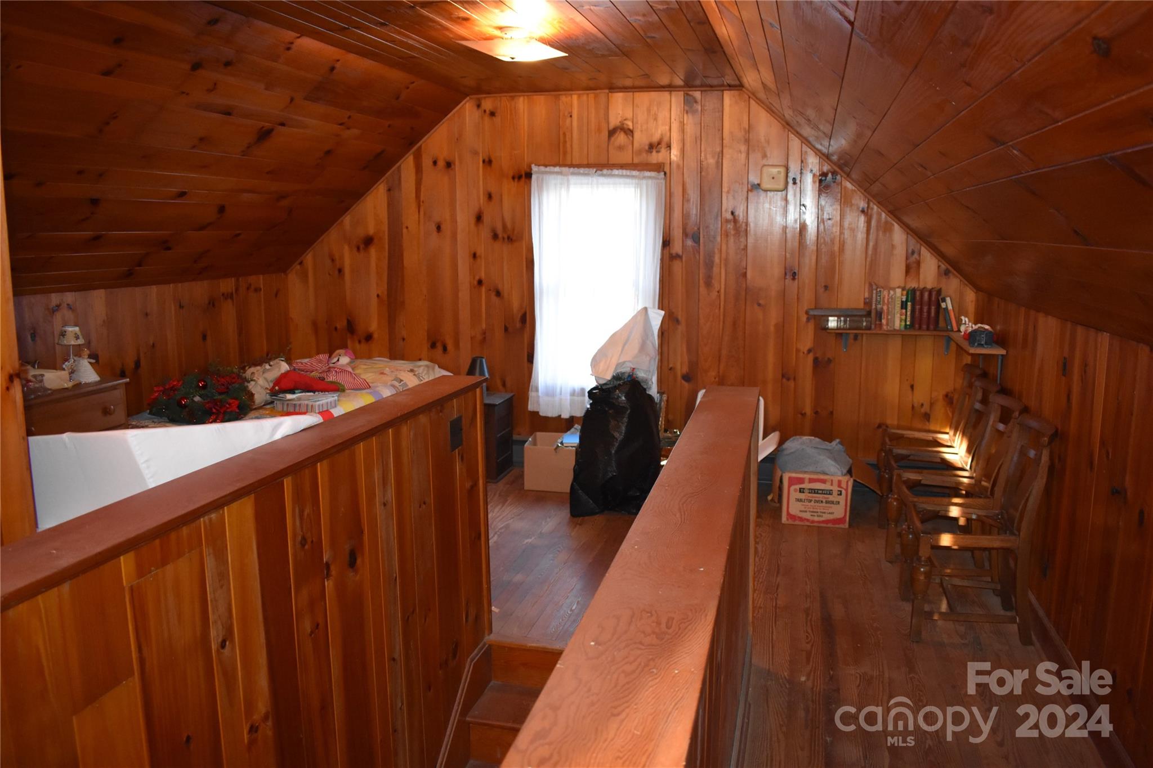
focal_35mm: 27
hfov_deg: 67.4
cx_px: 576
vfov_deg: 47.9
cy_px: 384
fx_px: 865
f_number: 3.5
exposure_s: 1/60
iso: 2200
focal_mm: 18
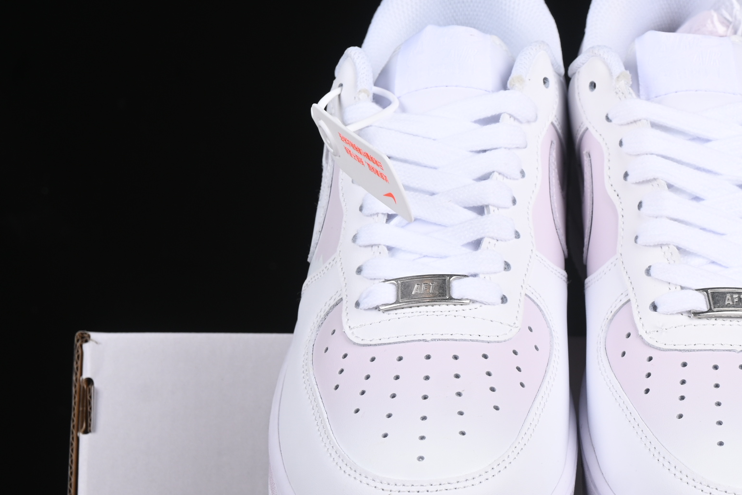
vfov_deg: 10.2
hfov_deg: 15.1
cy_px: 323
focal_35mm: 135
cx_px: 611
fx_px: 2782
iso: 160
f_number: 8
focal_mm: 50
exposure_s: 1/160
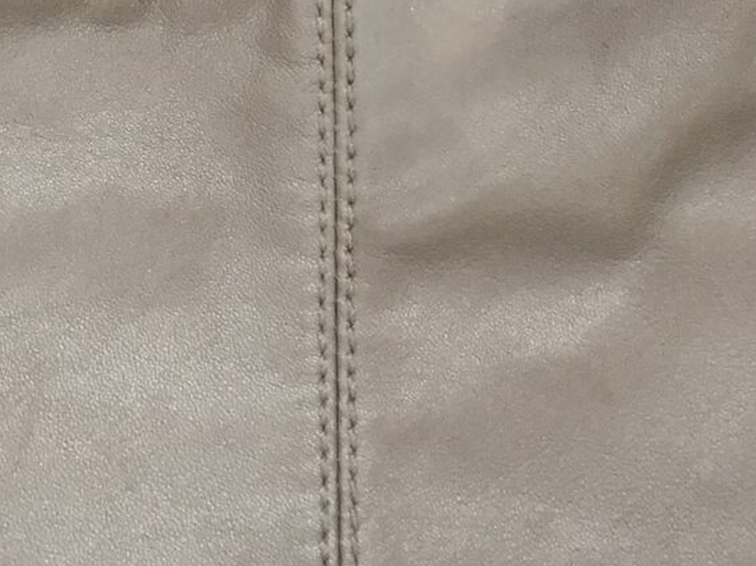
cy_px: -68
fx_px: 2292
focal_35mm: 105
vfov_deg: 13.8
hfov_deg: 18.7
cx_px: 301
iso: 32
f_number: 2.2
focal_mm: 4.15
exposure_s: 1/40
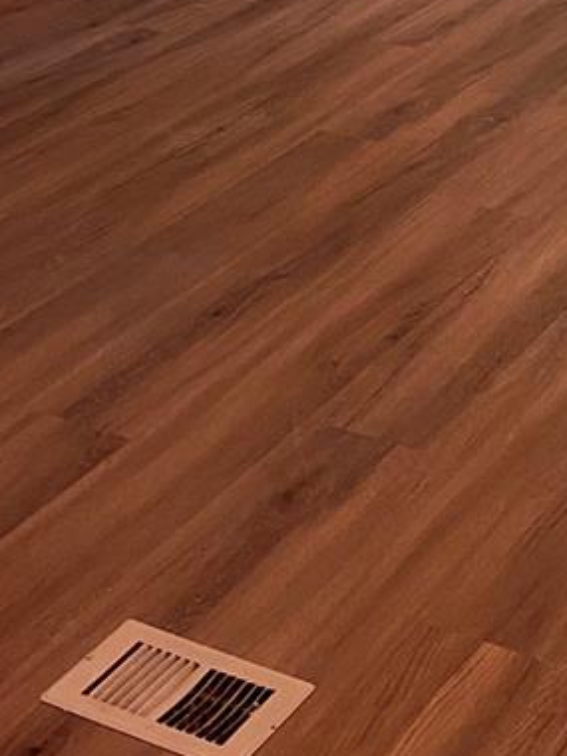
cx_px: 720
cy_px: -237
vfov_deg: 21.5
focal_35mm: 82
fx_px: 1791
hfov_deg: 17.0
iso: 320
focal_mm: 4.25
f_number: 1.8
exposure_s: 1/59
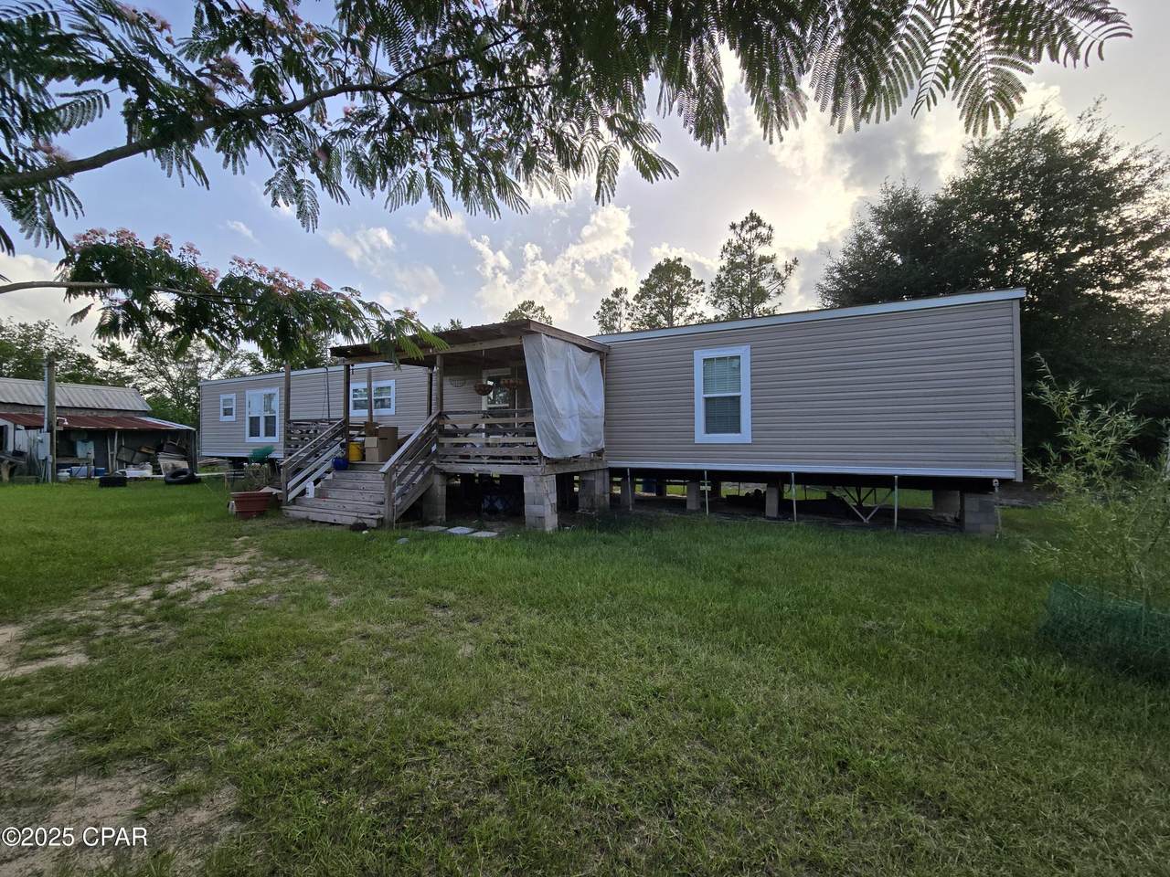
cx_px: 585
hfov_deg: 106.2
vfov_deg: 89.9
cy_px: 438
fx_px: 439
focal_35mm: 13
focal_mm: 2.2
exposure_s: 1/1108
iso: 50
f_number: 2.2
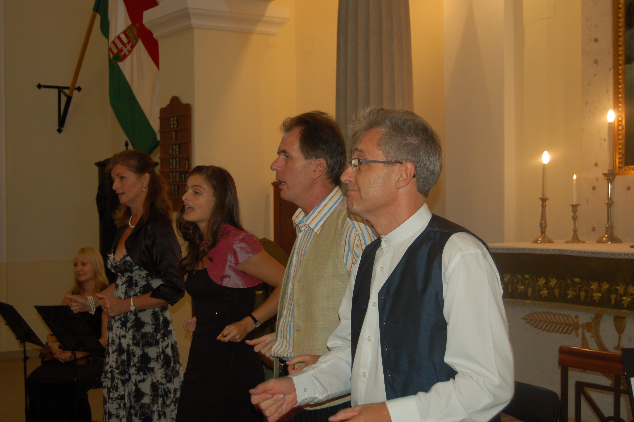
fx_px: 924
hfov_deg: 37.9
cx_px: 317
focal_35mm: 52
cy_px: 211
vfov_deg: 25.7
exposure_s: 1/60
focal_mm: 35
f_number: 4.8
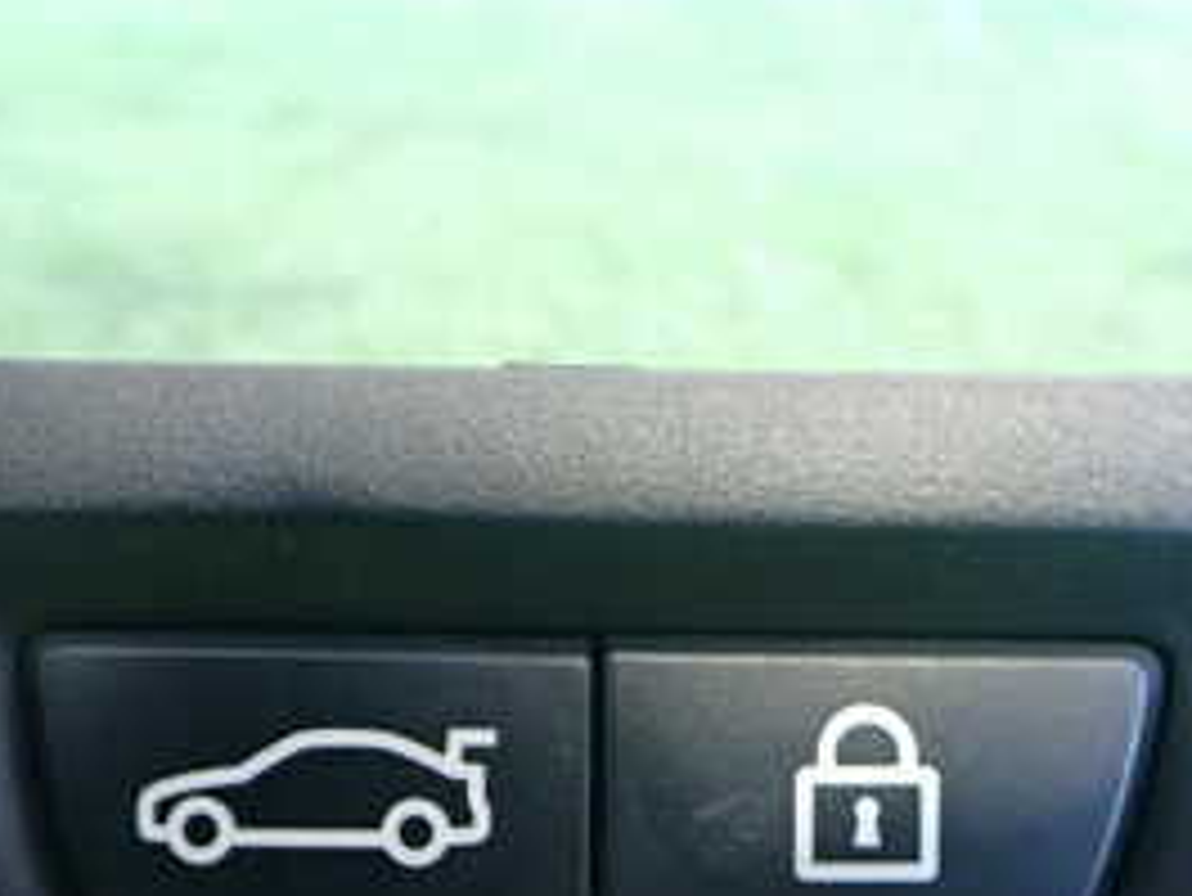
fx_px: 2343
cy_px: 783
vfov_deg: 21.2
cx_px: 603
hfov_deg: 28.5
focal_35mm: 68
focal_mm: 5.4
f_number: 2.3
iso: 800
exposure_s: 1/30
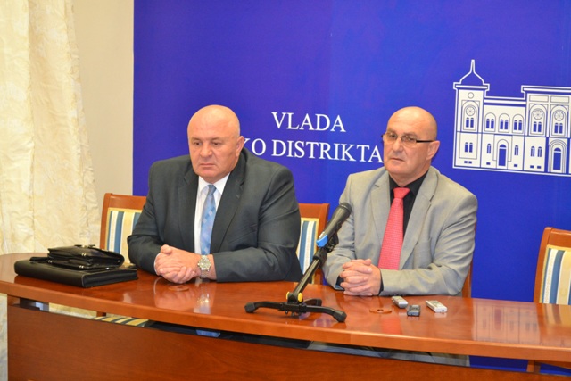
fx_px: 1309
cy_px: 190
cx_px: 286
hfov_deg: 24.6
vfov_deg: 16.6
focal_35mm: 82
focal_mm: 55
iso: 2000
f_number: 5.6
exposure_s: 1/60
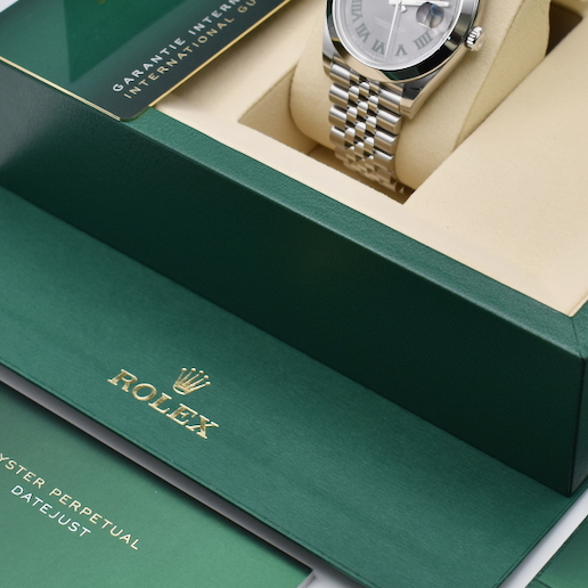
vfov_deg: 17.7
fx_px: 1884
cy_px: 242
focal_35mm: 98
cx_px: 365
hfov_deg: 17.7
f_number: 5.6
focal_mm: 31
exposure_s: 1/125
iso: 400
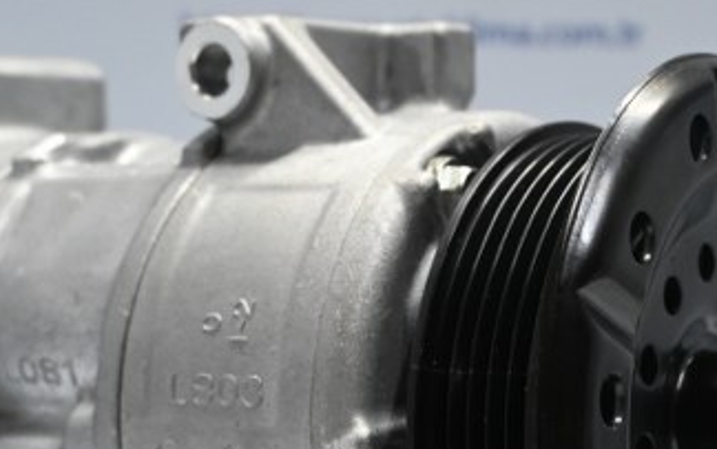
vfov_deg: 13.9
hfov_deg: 22.0
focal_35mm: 94
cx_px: 381
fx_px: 1843
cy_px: 326
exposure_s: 1/125
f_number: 4.2
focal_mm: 25
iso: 1600
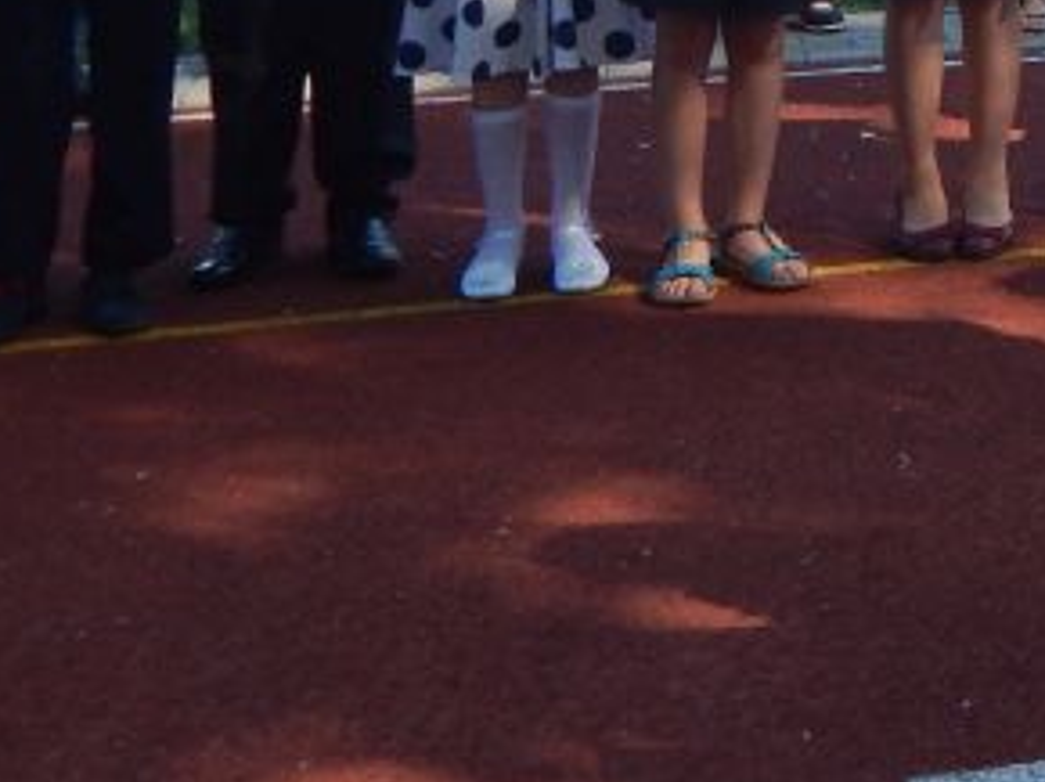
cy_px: -454
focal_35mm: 99
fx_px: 2986
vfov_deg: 13.8
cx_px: 1809
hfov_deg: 16.9
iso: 125
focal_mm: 5.1
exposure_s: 1/320
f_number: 3.2
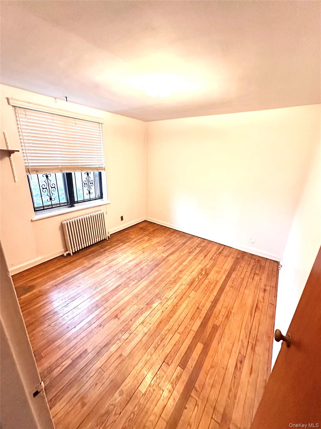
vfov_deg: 102.1
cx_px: 160
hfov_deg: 85.7
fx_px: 173
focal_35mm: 14
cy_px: 214
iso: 640
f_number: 2.2
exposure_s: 1/60
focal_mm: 2.22
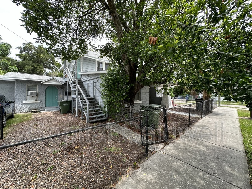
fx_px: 102
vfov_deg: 85.7
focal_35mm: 14
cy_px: 94
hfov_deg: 102.1
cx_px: 126
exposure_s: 1/240
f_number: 2.2
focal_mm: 2.22
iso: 40
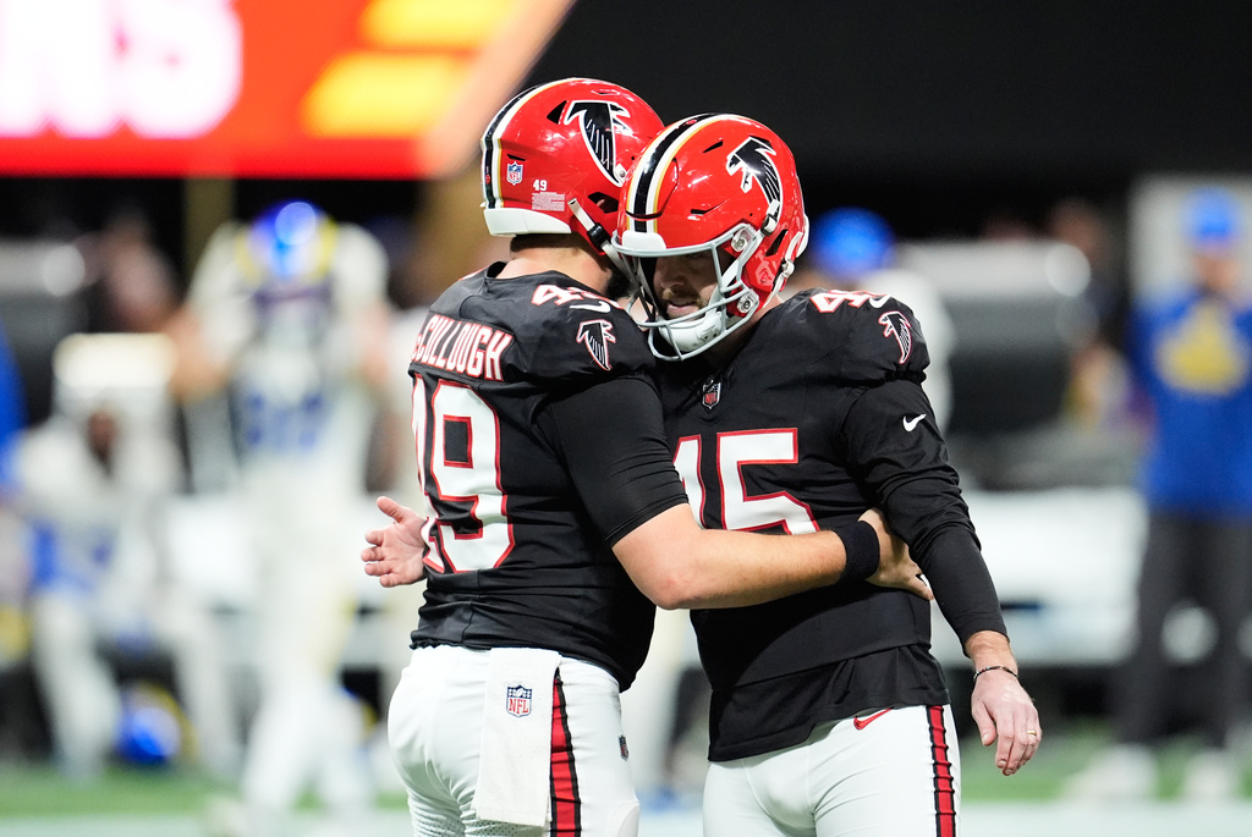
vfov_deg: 2.3
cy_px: 418
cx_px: 626
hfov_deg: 3.4
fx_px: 20887
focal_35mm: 600
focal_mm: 400
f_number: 2.8
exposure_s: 1/2000
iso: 4000
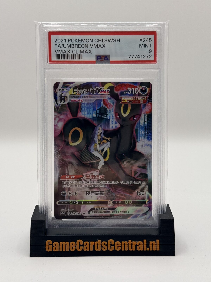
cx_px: 106
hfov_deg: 30.3
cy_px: 141
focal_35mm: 48
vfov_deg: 39.7
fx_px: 390
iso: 50
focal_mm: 6.76
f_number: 1.78
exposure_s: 1/209
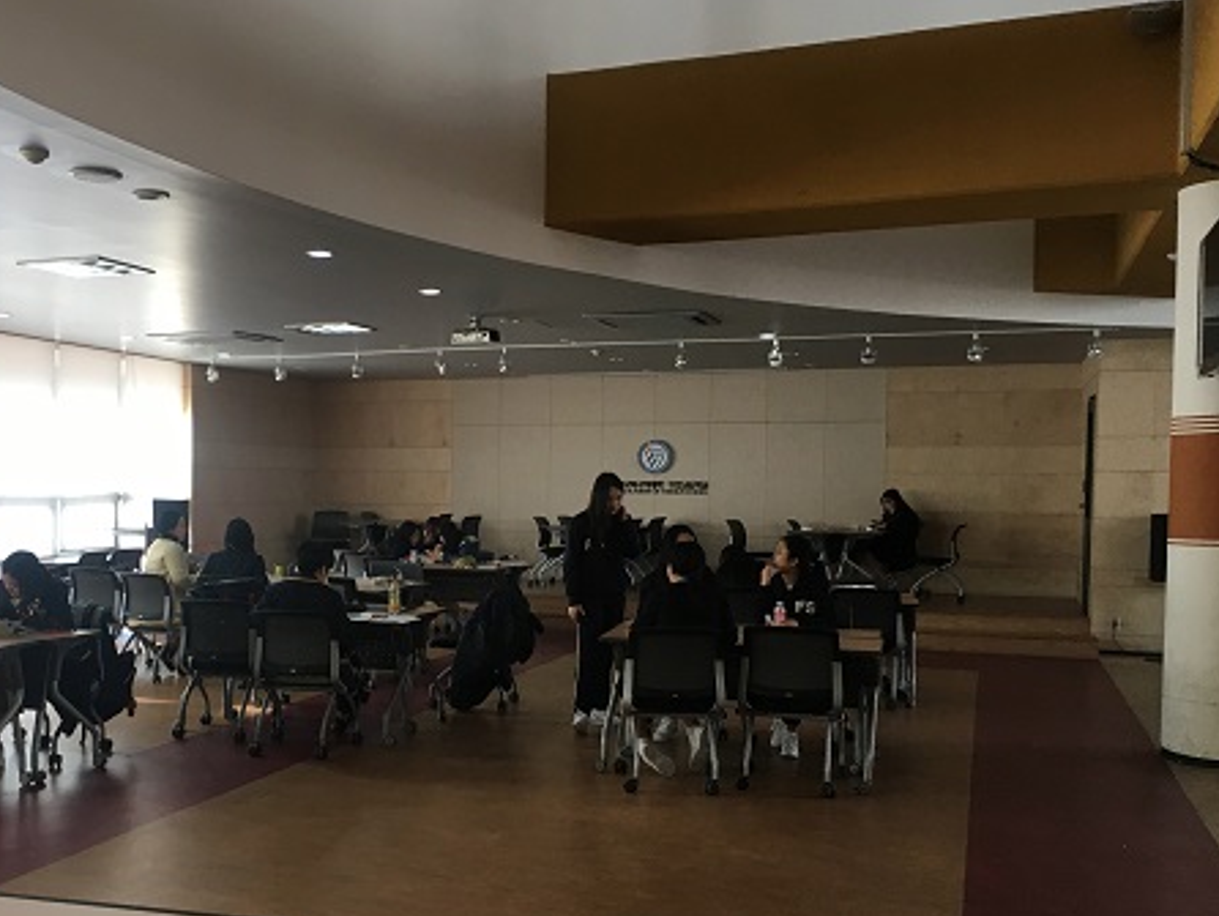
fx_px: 1374
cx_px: 432
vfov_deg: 36.7
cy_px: 563
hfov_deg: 47.3
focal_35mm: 39
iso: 32
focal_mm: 4.15
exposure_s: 1/30
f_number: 2.2
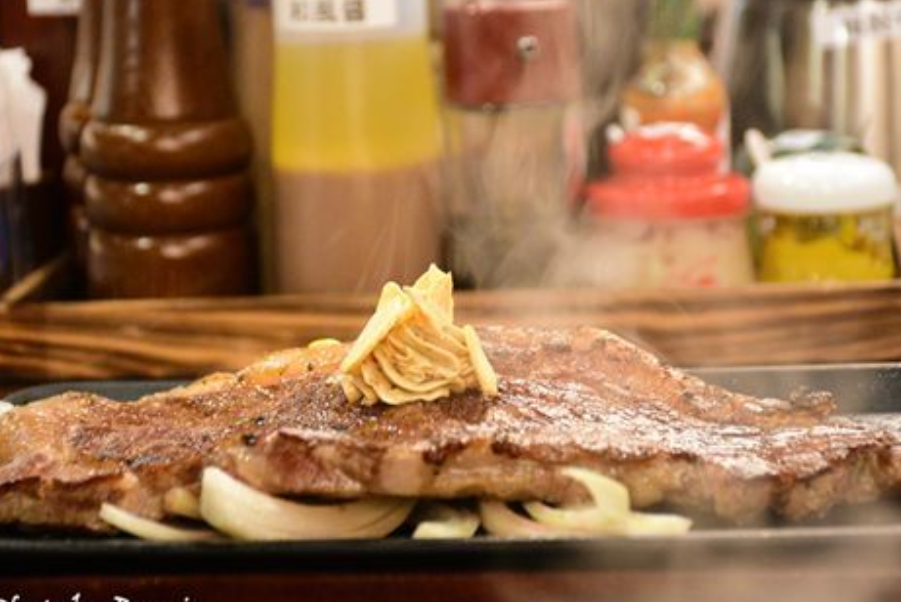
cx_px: 471
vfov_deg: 12.0
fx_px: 2855
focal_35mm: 114
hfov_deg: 17.9
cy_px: 301
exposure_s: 1/30
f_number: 5.6
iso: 6400
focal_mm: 70
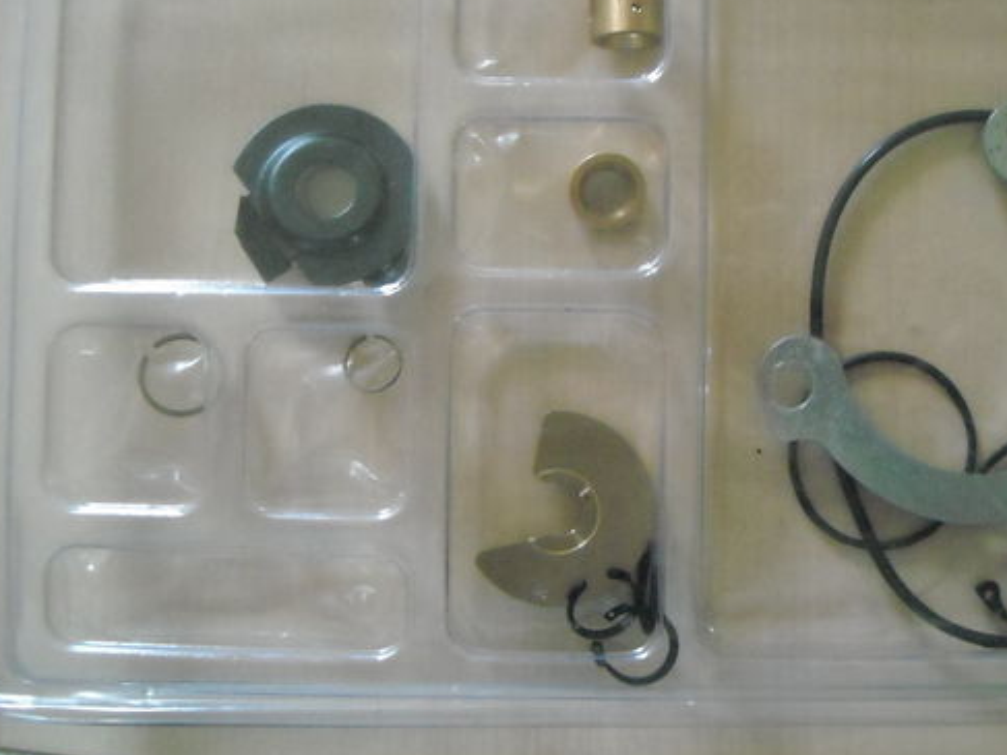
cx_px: 631
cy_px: 331
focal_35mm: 46
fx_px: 1338
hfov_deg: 41.0
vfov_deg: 31.5
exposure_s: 1/40
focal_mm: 5.7
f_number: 2.8
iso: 800
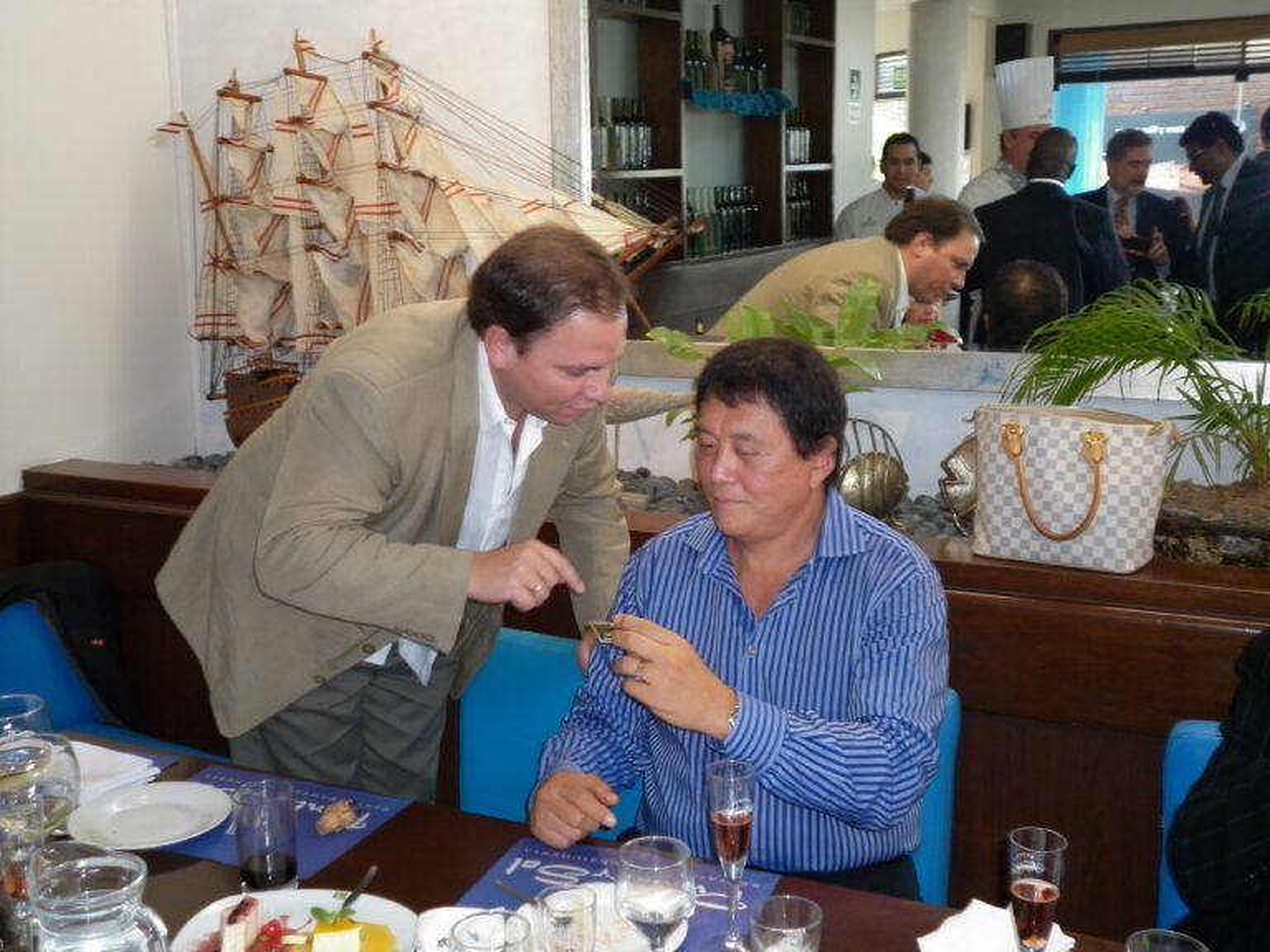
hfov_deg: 47.9
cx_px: 635
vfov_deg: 36.8
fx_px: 1431
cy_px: 476
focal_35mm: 39
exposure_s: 1/40
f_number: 3.3
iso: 125
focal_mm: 7.1
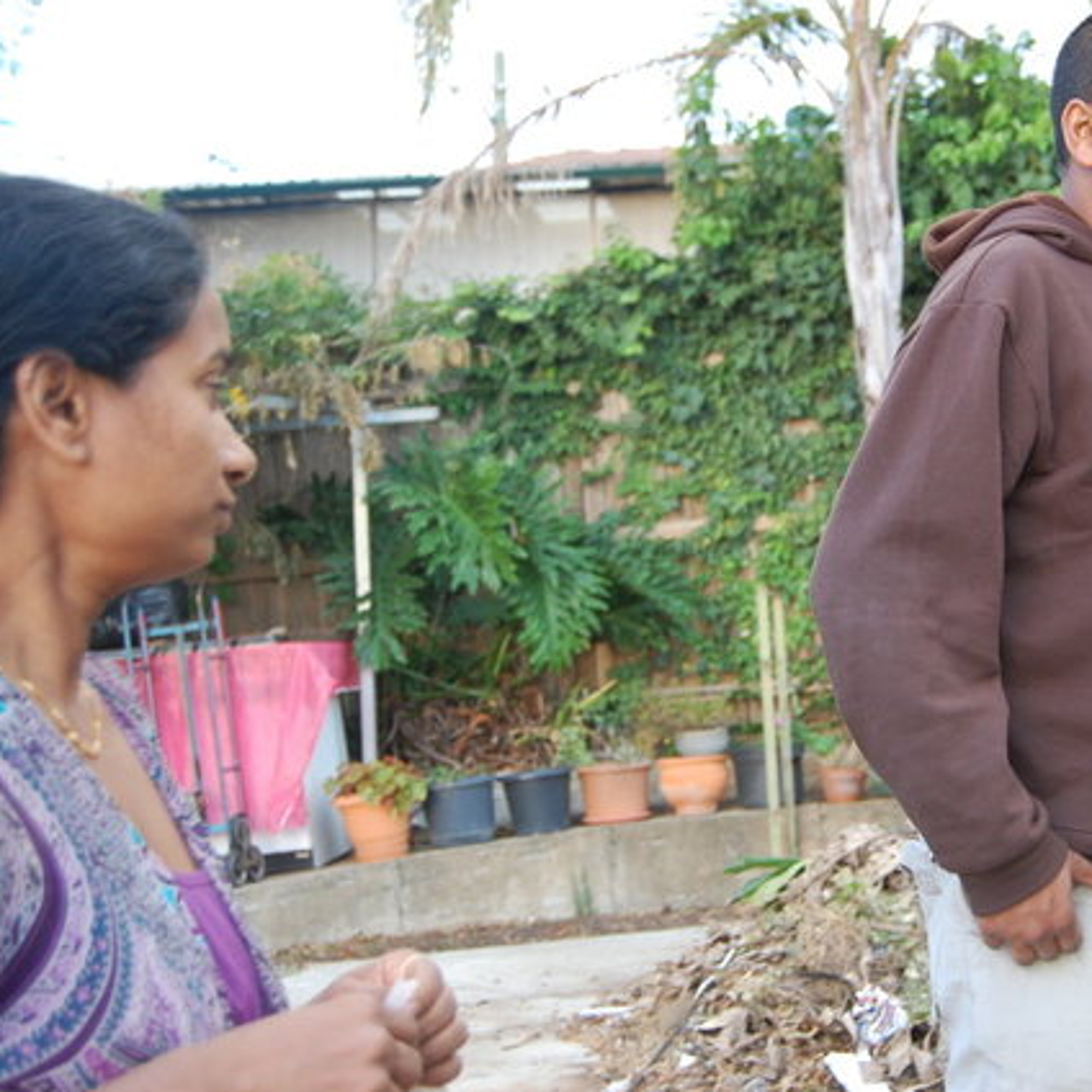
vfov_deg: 28.8
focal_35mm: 60
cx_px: 765
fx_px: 2129
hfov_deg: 28.5
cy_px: 546
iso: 400
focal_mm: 31
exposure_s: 1/100
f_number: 5
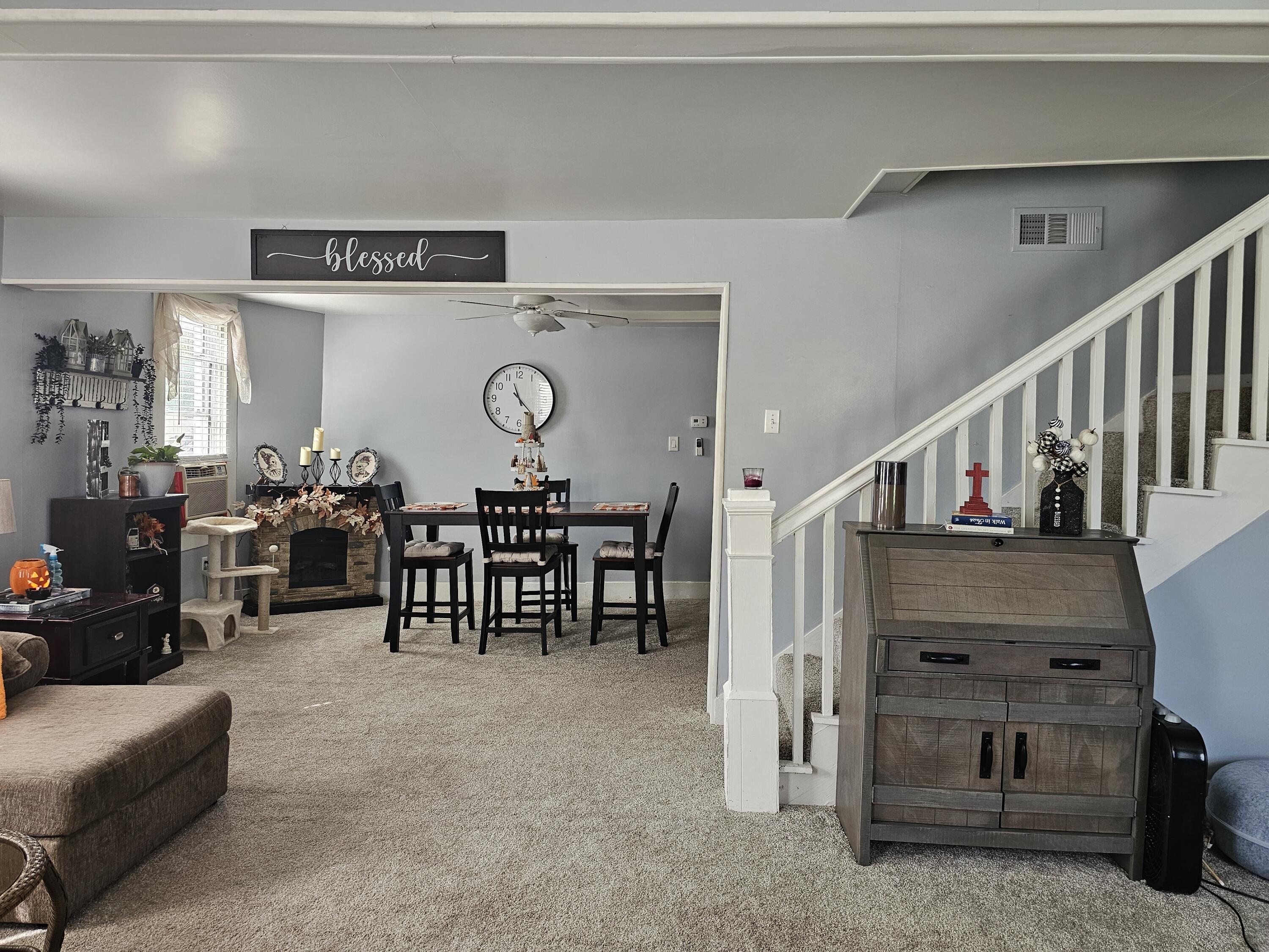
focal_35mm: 23
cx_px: 634
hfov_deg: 73.9
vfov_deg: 58.9
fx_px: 843
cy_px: 476
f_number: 1.7
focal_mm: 6.3
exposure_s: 1/120
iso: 125
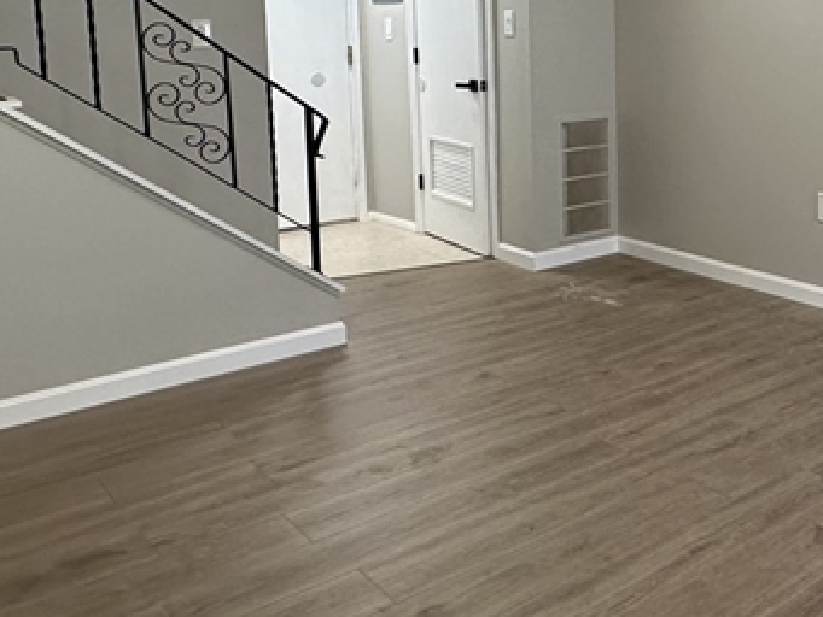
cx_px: 734
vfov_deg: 33.4
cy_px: 128
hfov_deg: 41.4
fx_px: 999
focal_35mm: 42
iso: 250
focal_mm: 2.22
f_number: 2.2
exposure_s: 1/120
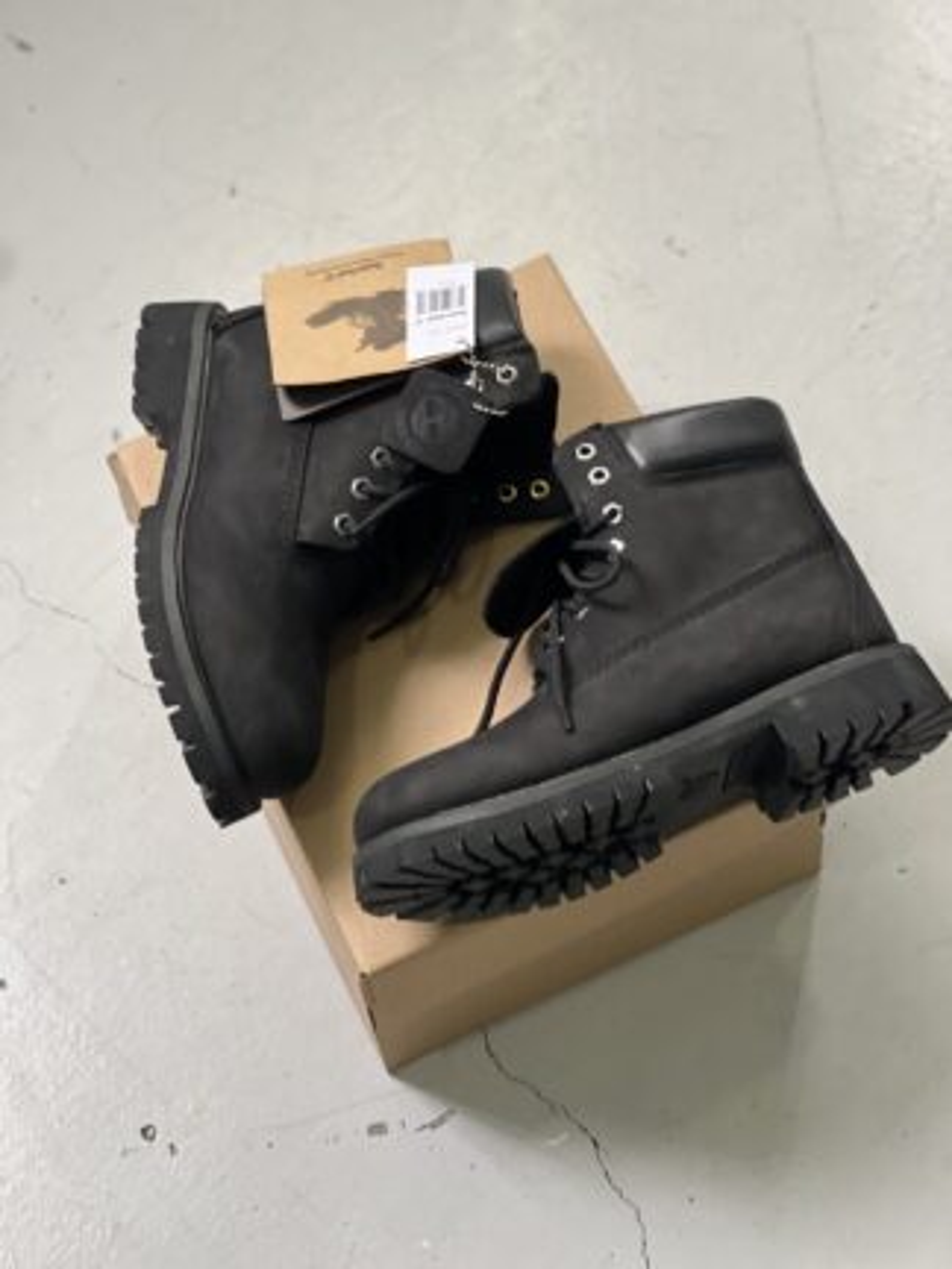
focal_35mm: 77
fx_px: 2824
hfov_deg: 19.1
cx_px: 476
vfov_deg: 25.3
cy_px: 634
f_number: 2.8
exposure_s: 1/40
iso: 320
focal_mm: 9
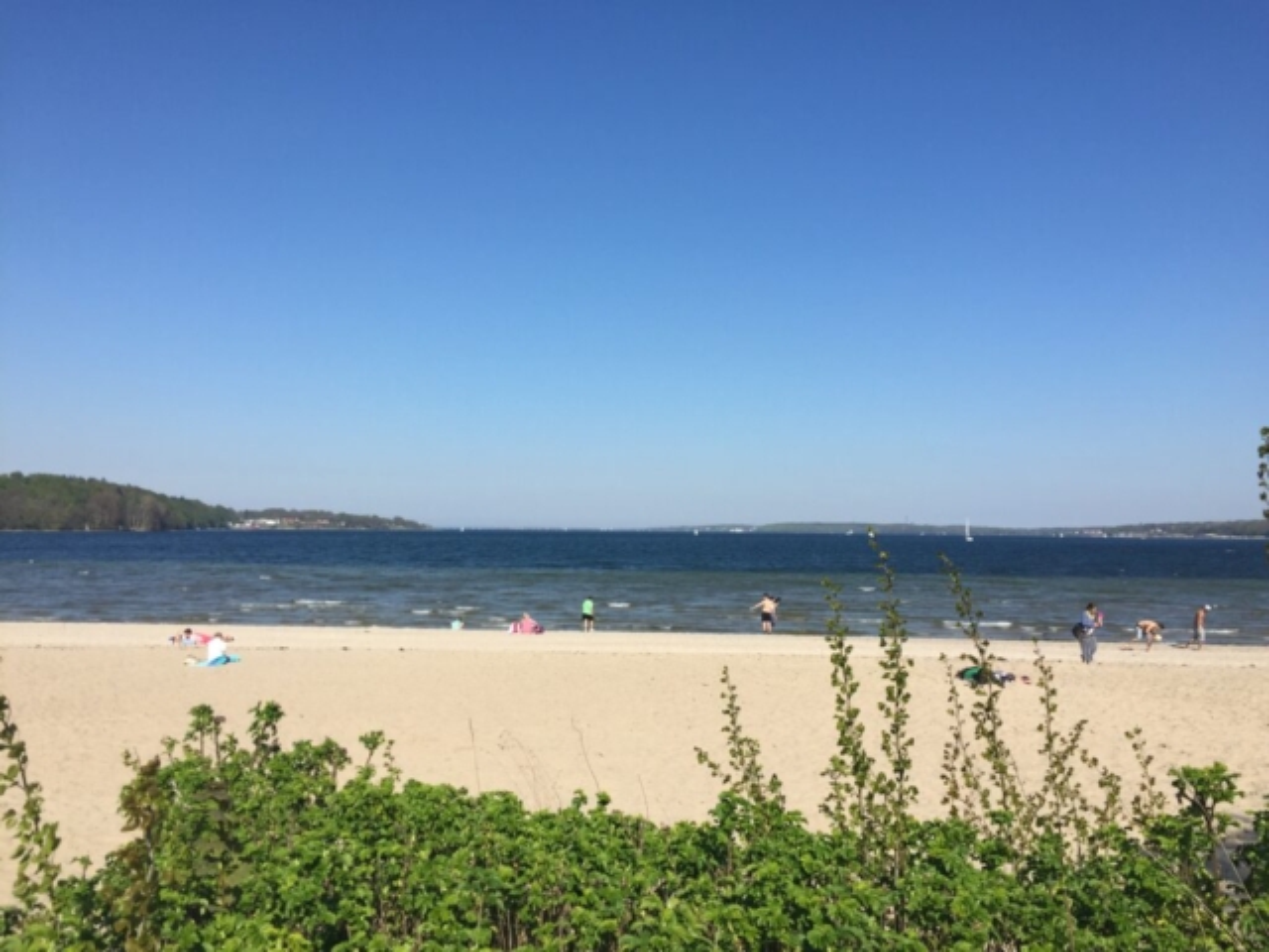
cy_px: 476
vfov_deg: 48.2
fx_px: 1063
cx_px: 634
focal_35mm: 29
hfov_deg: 61.7
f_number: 2.2
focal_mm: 4.15
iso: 32
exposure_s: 1/2198
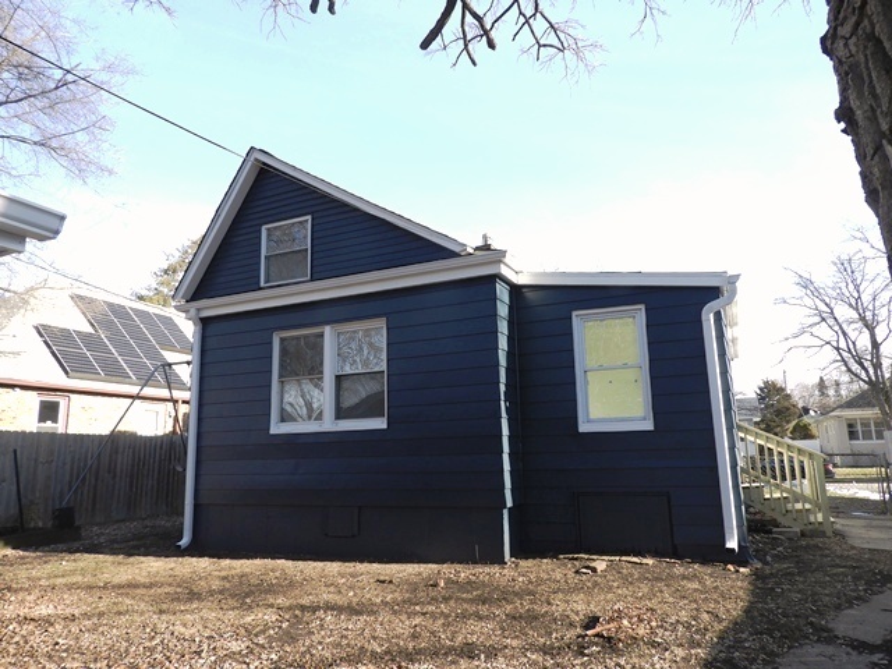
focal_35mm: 24
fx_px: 618
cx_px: 446
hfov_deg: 71.6
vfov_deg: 56.8
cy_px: 334
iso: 100
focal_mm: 4.3
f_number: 3.3
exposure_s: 1/400
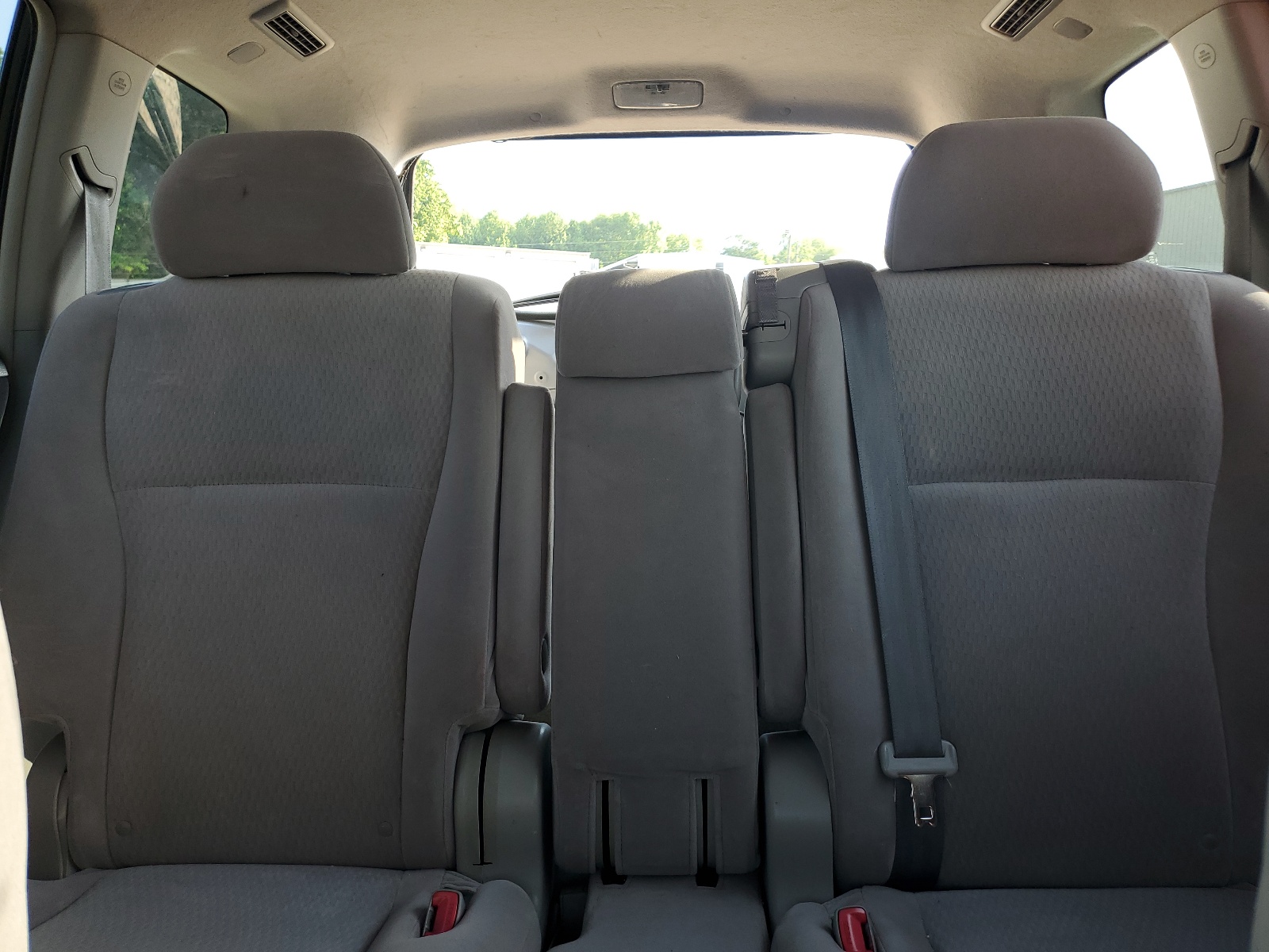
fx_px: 953
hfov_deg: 67.3
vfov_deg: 53.1
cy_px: 476
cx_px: 634
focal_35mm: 26
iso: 50
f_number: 1.5
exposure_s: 1/185
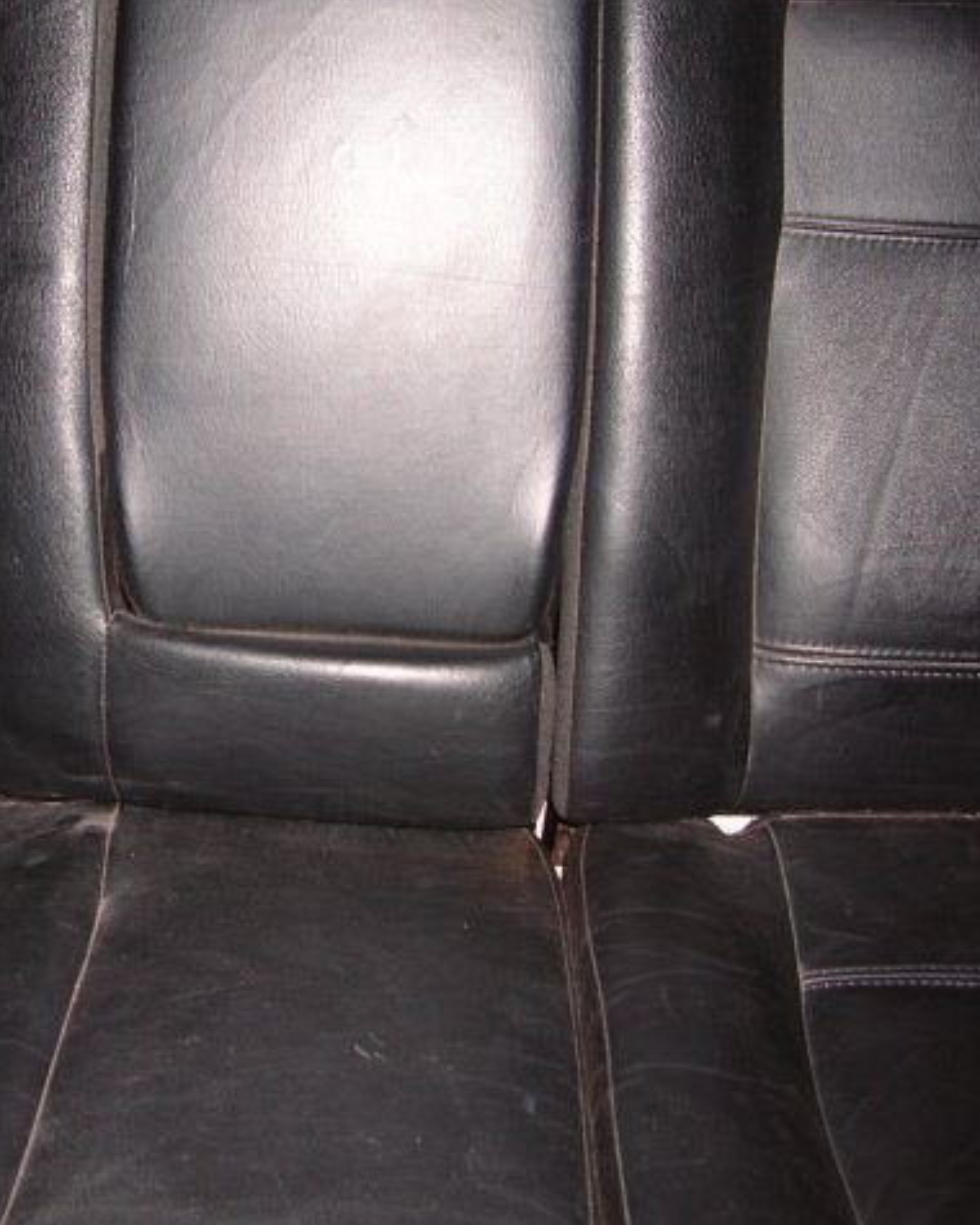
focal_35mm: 46
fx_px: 1668
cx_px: 279
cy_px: 615
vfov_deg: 40.3
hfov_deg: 32.3
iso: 50
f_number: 2.8
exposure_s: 1/60.1
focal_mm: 5.8
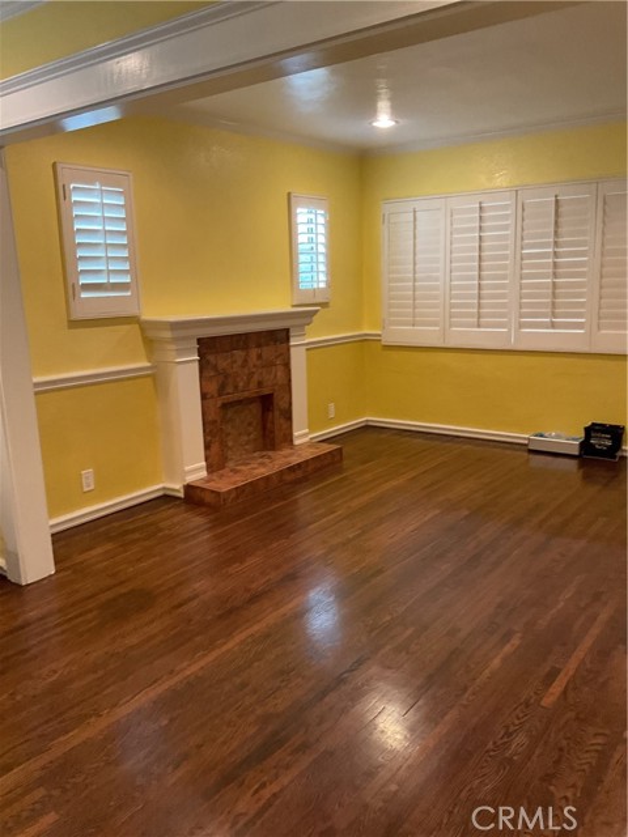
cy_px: 418
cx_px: 314
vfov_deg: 61.7
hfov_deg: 48.2
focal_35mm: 29
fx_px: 701
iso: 160
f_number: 1.8
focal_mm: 3
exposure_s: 1/60
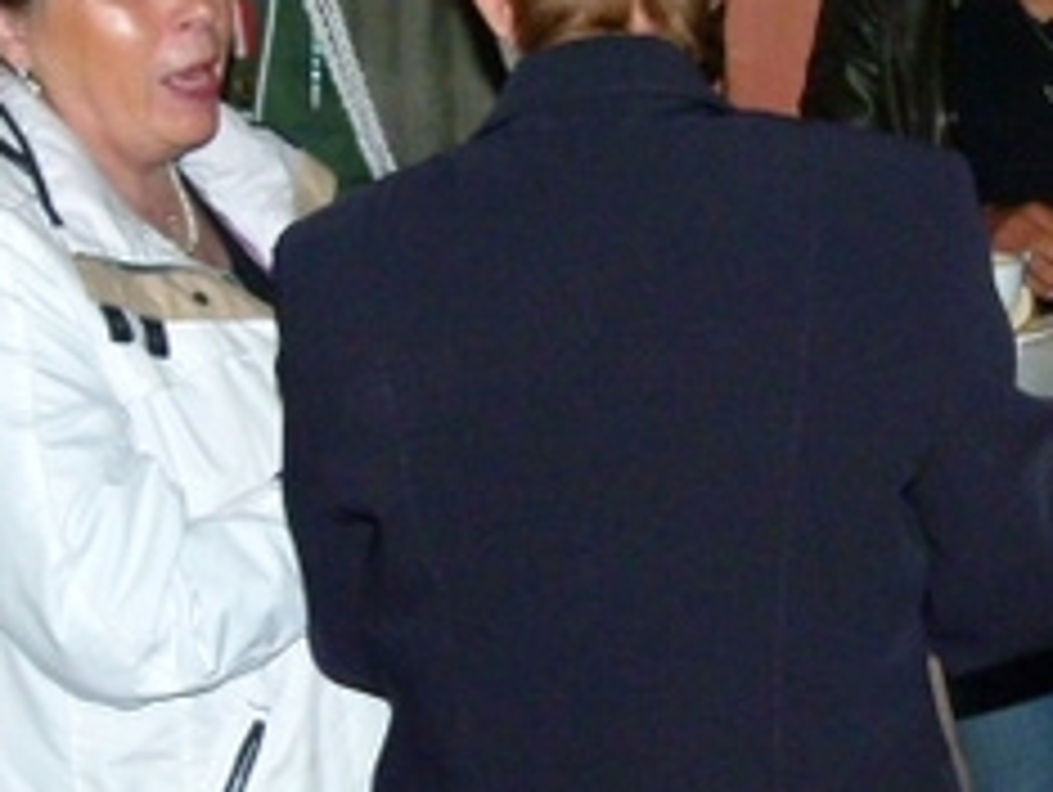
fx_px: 3045
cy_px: 356
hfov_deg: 19.0
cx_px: 1076
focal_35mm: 100
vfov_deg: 14.8
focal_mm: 7.1
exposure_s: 1/250
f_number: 3.1
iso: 400
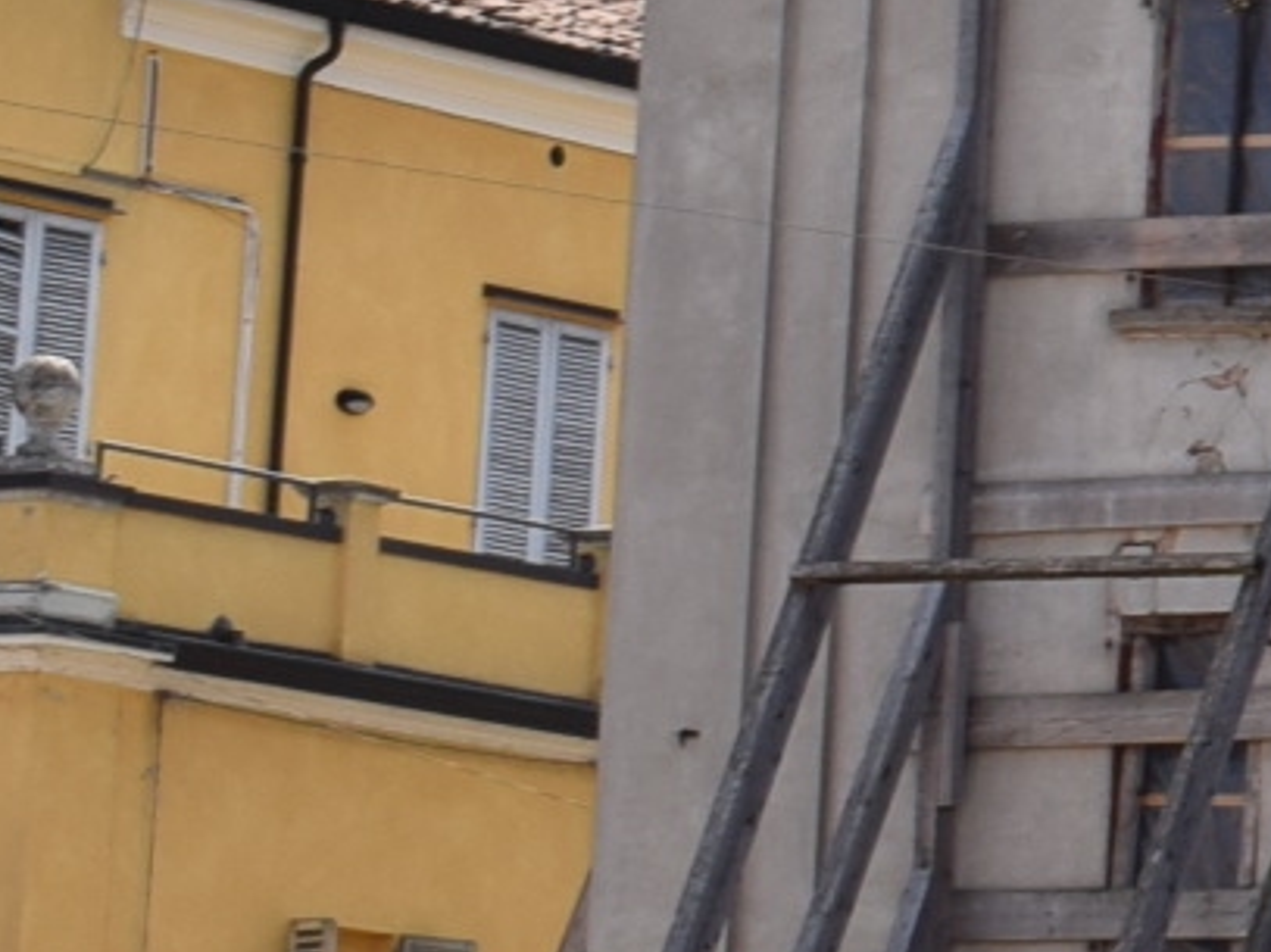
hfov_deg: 6.3
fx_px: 10518
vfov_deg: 5.2
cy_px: 518
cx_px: 3985
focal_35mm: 287
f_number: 13
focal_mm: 27
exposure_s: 1/200
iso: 100
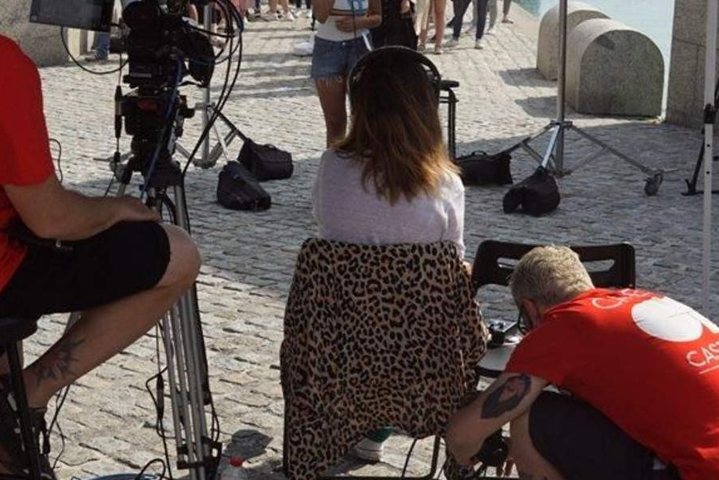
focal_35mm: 75
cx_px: 254
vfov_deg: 18.1
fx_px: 1499
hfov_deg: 26.9
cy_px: 121
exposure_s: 1/200
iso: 100
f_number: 8
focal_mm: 28
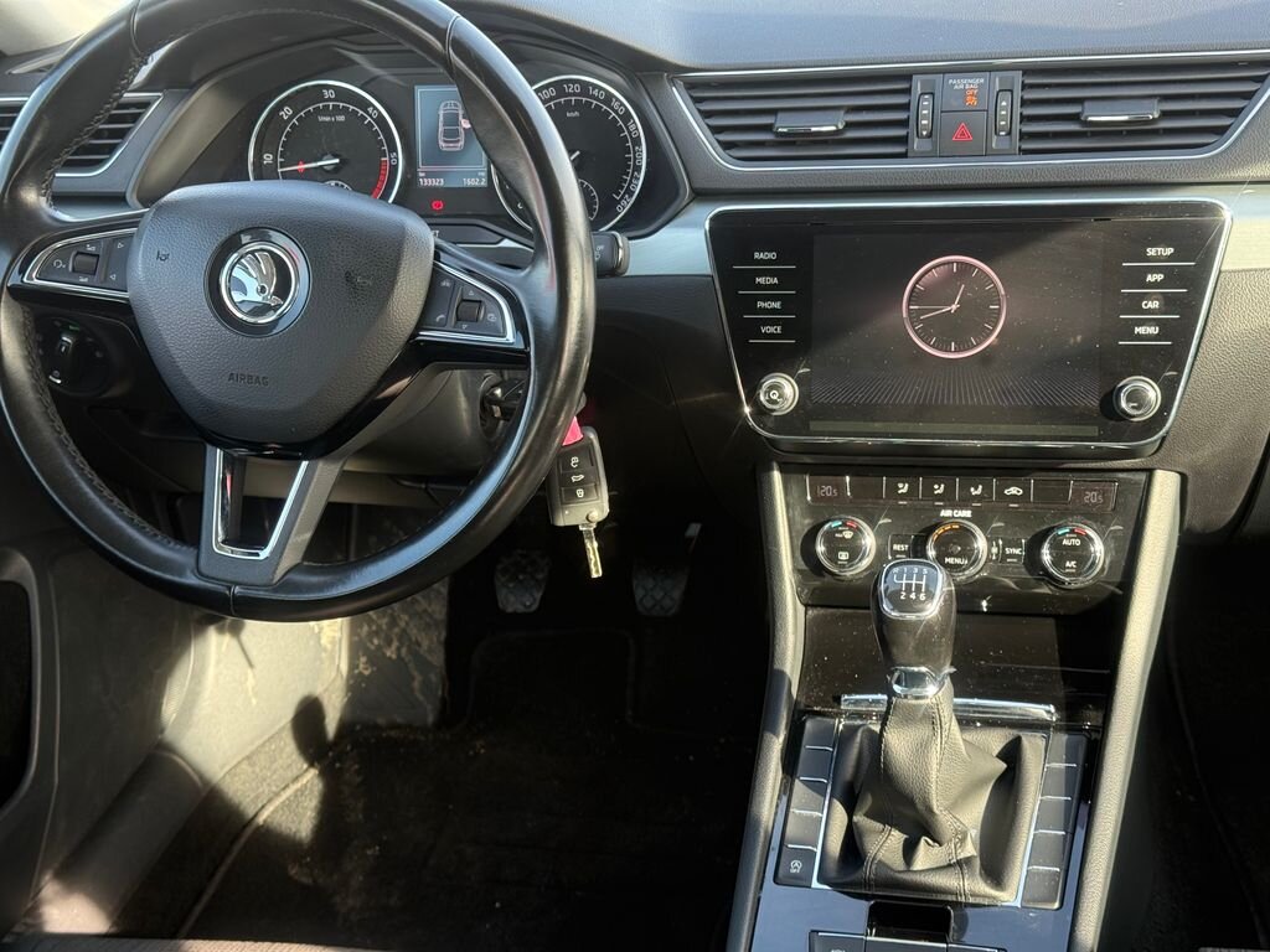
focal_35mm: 48
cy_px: 476
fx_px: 1761
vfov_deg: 30.3
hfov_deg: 39.7
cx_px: 635
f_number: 1.78
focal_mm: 6.76
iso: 160
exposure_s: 1/201
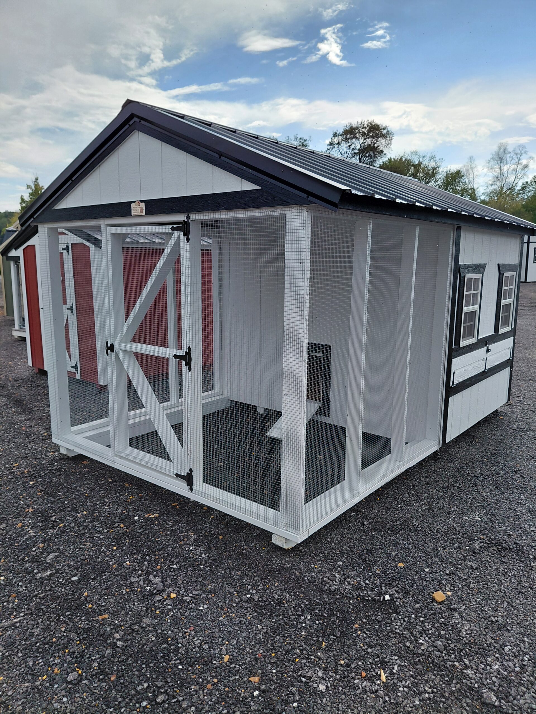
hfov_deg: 54.9
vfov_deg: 69.4
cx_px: 268
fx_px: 516
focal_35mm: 25
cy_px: 357
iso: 50
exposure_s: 1/1661
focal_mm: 4.69
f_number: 1.8
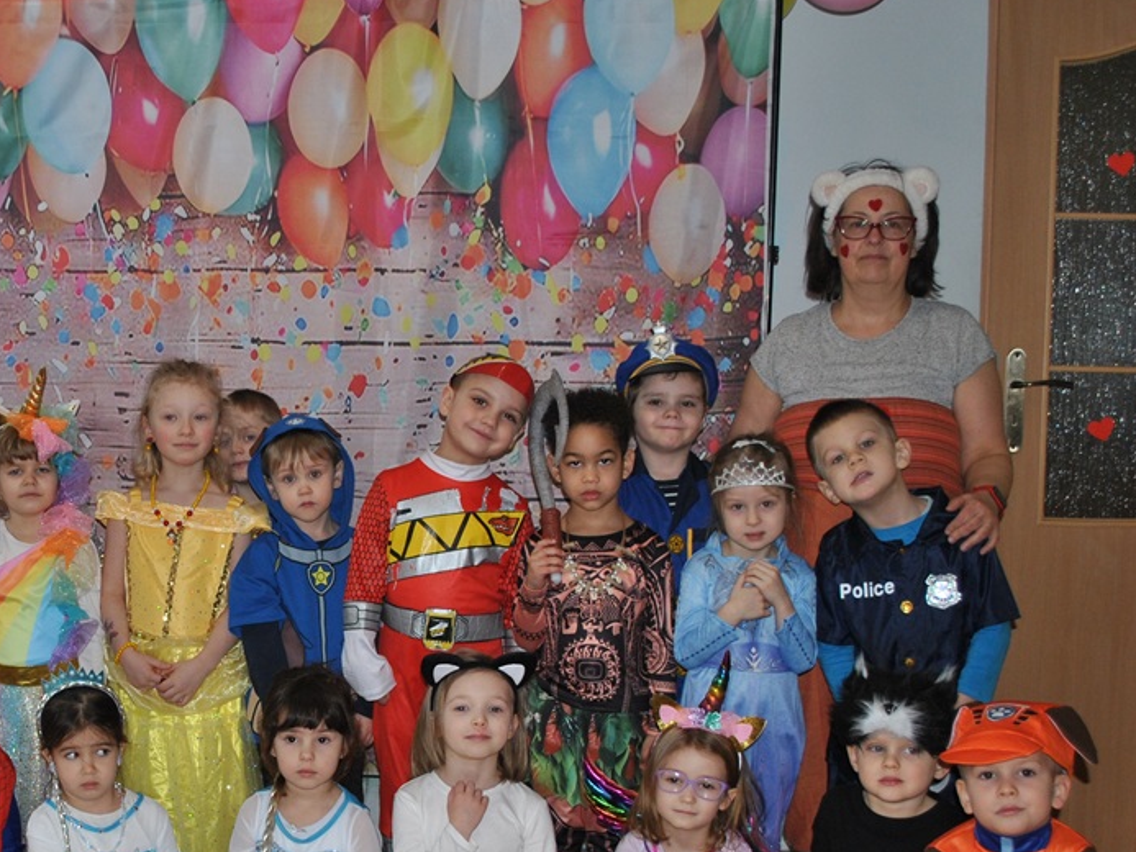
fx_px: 1969
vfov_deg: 24.3
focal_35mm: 60
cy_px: 582
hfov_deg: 31.3
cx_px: 207
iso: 200
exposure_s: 1/60
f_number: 4
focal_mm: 24
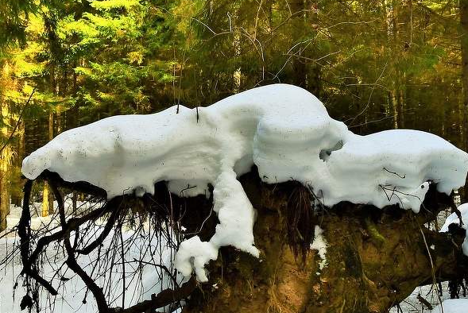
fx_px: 742
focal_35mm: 57
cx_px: 301
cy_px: 105
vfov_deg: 23.7
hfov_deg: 34.8
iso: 280
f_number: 6.7
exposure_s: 1/180
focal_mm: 24
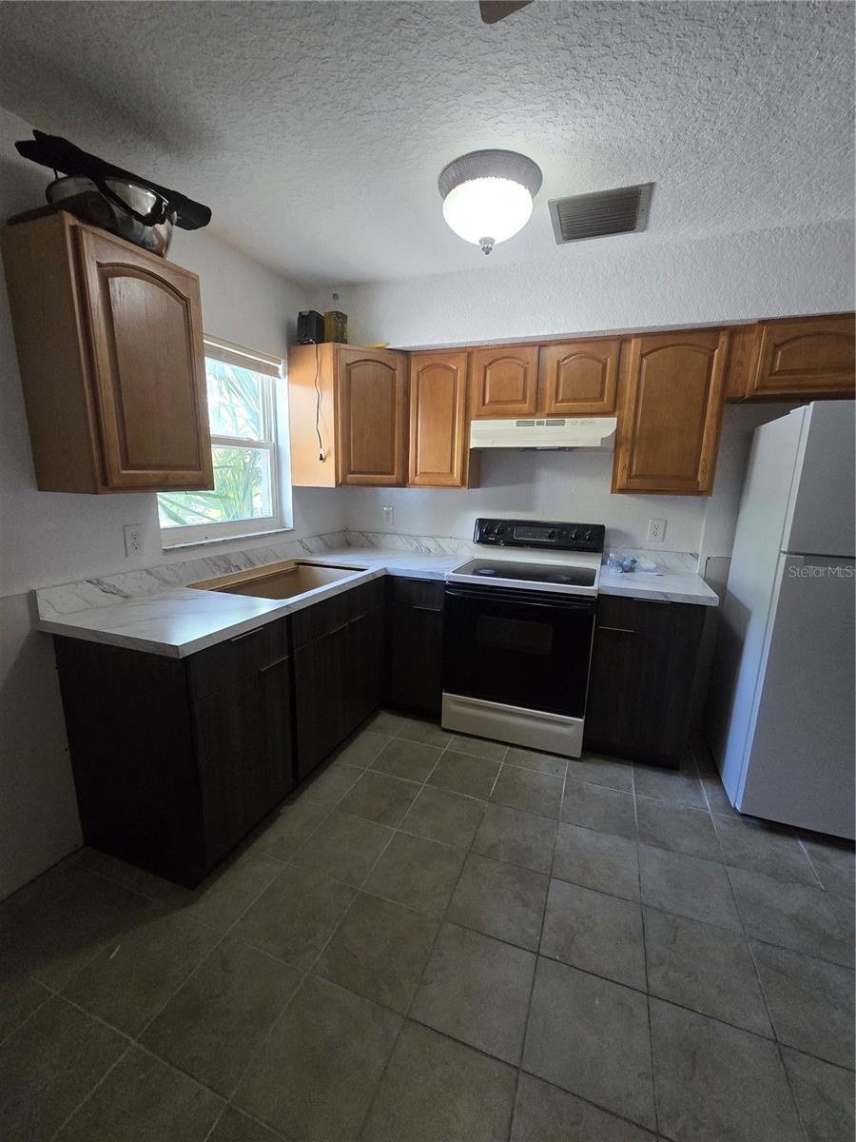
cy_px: 571
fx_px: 429
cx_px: 428
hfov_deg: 89.9
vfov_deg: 106.2
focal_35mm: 13
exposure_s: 1/60
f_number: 2.2
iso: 640
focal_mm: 2.2
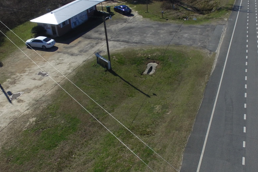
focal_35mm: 40
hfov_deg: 48.3
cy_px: 84
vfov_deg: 33.4
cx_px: 148
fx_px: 287
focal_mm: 3.61
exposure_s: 1/1522
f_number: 2.8
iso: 100
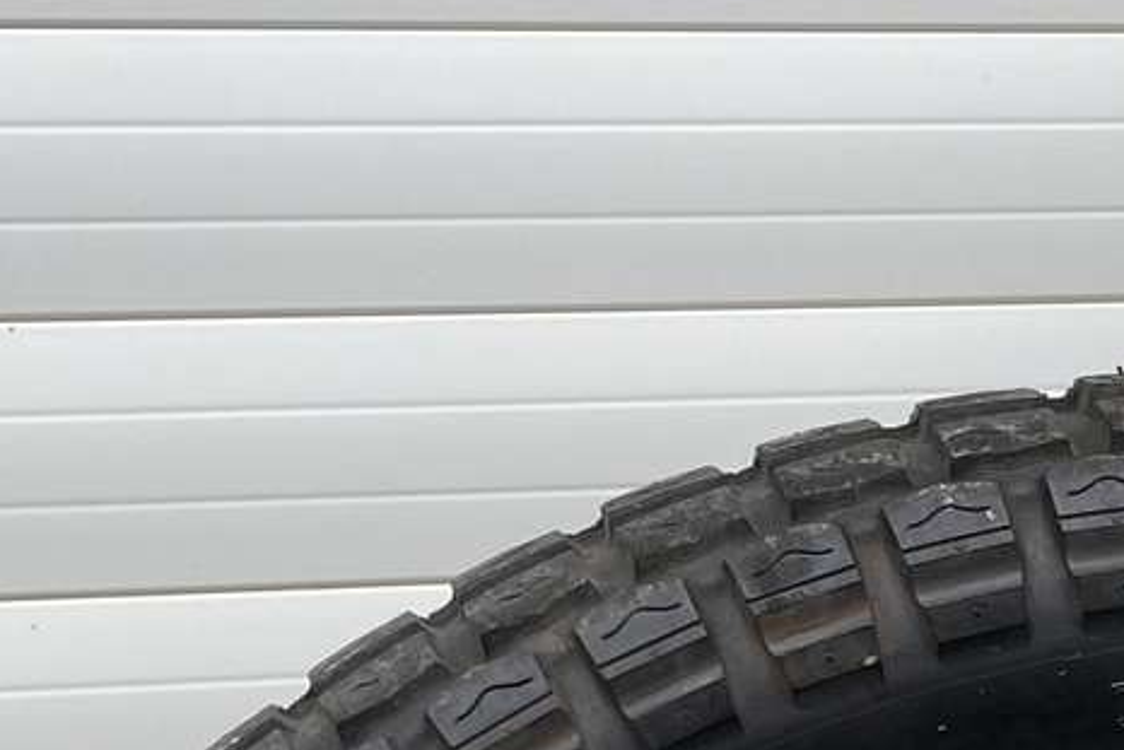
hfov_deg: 16.6
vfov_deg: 10.9
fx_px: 3623
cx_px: 1479
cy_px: 1461
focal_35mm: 116
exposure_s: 1/121
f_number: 1.6
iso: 32
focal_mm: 4.2
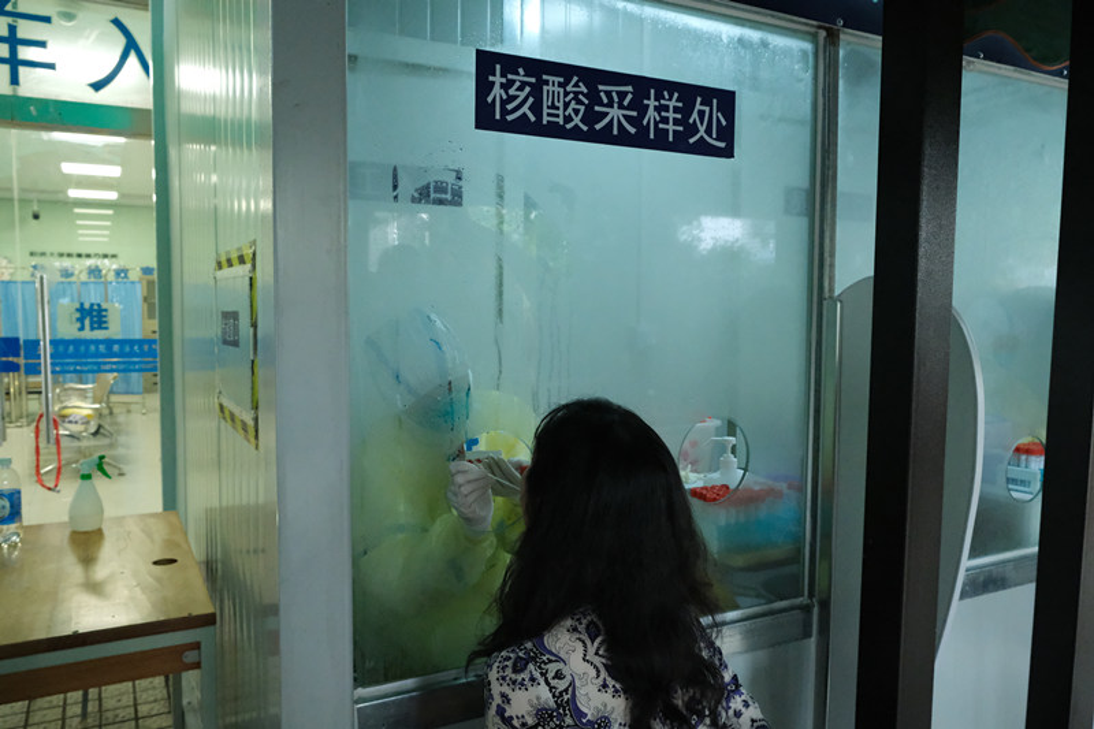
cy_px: 364
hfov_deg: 67.4
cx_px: 547
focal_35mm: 27
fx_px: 820
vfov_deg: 47.9
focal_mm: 18
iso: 12800
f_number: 5.6
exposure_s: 1/280
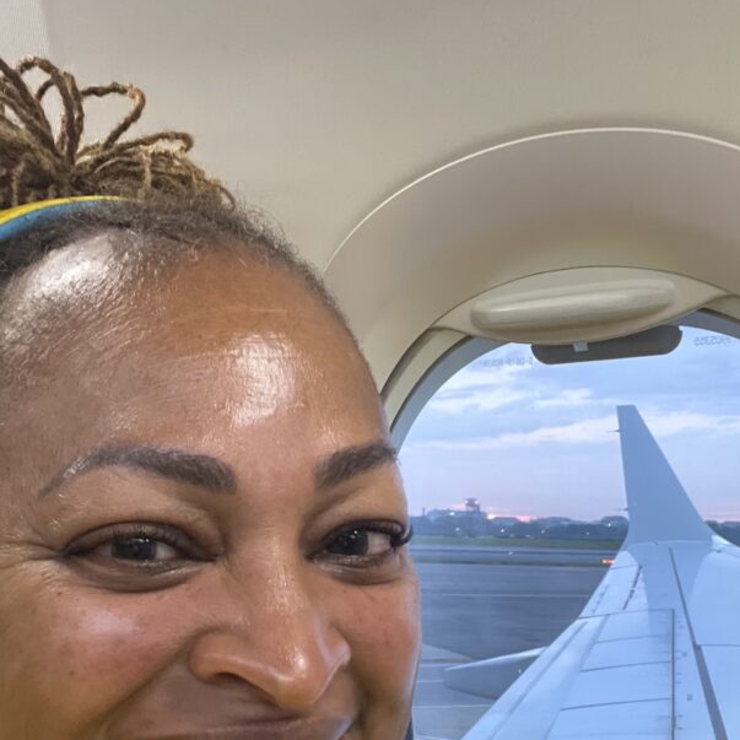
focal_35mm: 45
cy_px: 515
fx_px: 1088
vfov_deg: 37.0
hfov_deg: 37.5
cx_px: 314
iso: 640
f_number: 2.2
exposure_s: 1/30
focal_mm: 2.71
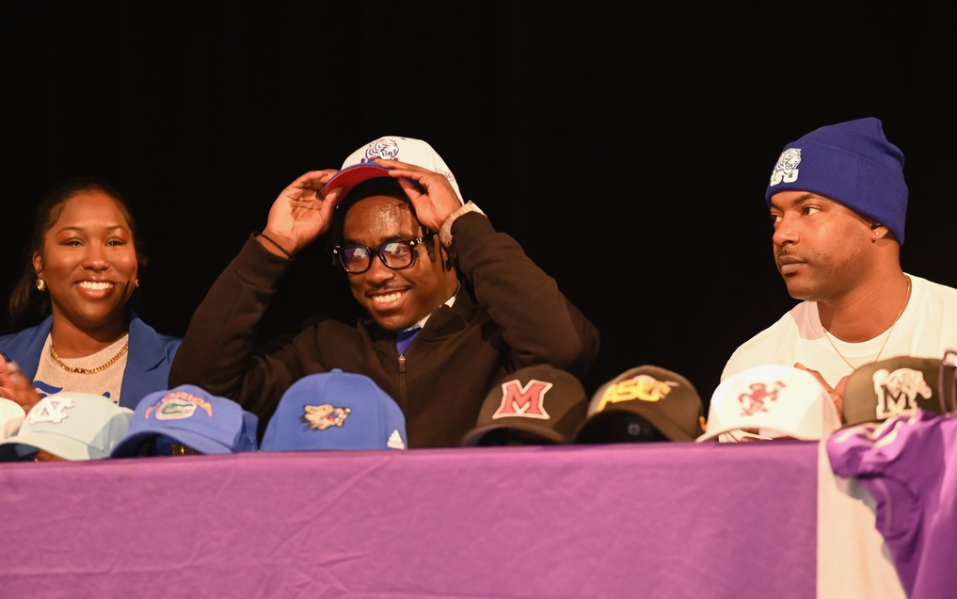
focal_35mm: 205
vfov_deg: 6.4
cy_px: 288
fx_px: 5348
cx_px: 480
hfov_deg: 10.2
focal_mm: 200
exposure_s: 1/100
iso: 5000
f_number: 4
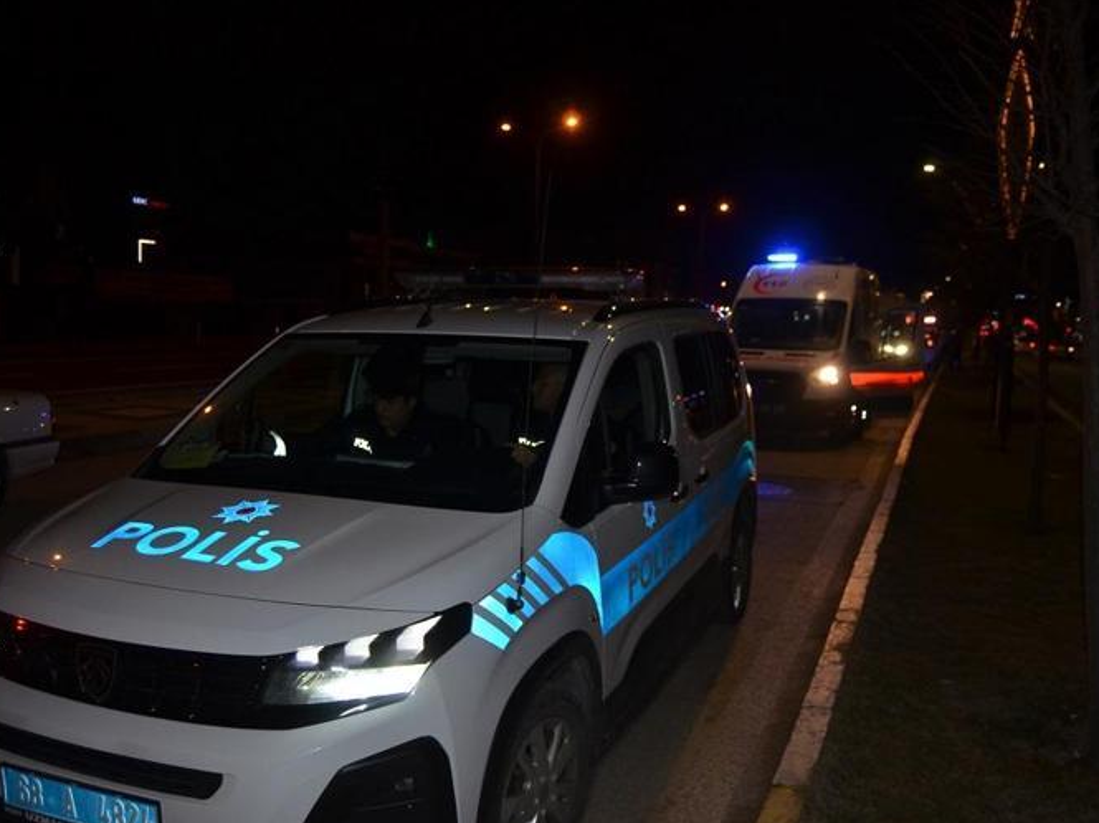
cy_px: 412
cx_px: 590
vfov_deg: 46.8
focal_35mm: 30
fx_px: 952
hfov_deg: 59.9
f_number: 3.5
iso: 400
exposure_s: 1/100
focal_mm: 18
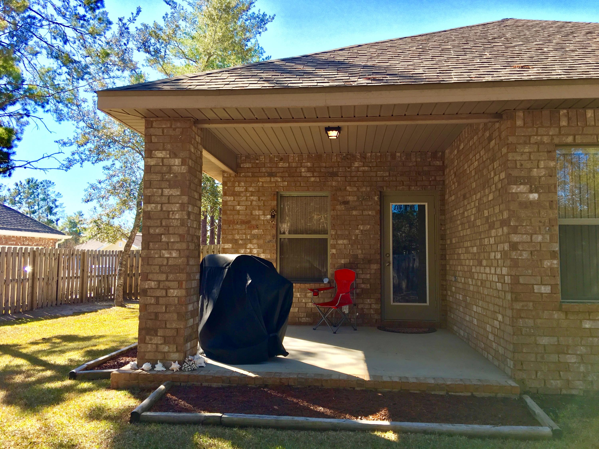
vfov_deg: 48.2
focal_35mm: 29
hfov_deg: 61.7
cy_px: 224
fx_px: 502
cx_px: 300
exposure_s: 1/291
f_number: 2.2
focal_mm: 4.15
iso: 25
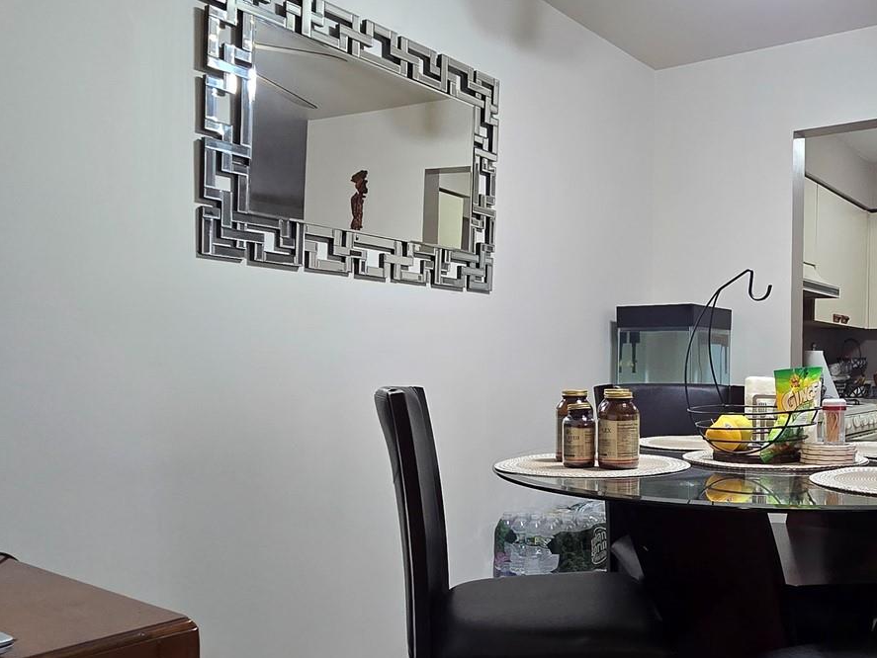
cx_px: 631
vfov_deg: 46.7
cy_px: 378
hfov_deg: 57.6
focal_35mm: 30
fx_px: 760
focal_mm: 2.2
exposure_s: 1/60
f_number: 2.2
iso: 200
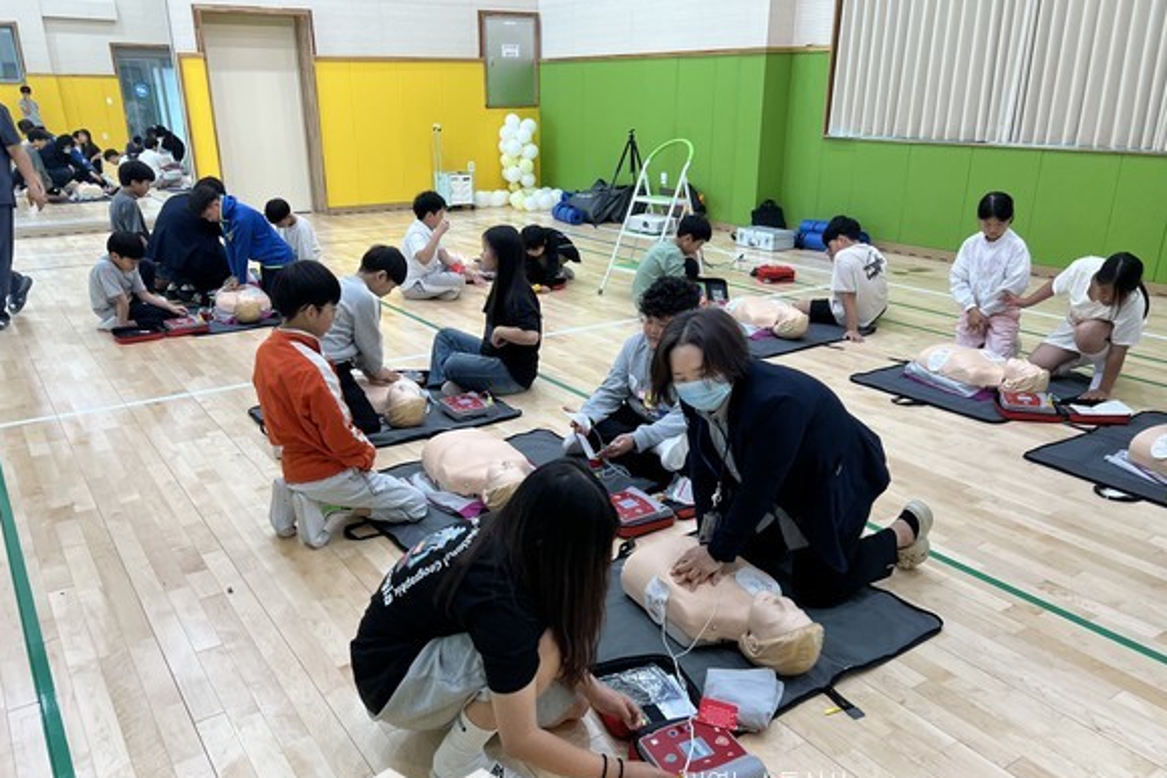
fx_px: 908
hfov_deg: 65.5
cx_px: 566
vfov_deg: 46.3
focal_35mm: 28
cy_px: 447
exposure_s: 1/120
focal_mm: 5.7
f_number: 1.5
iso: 80
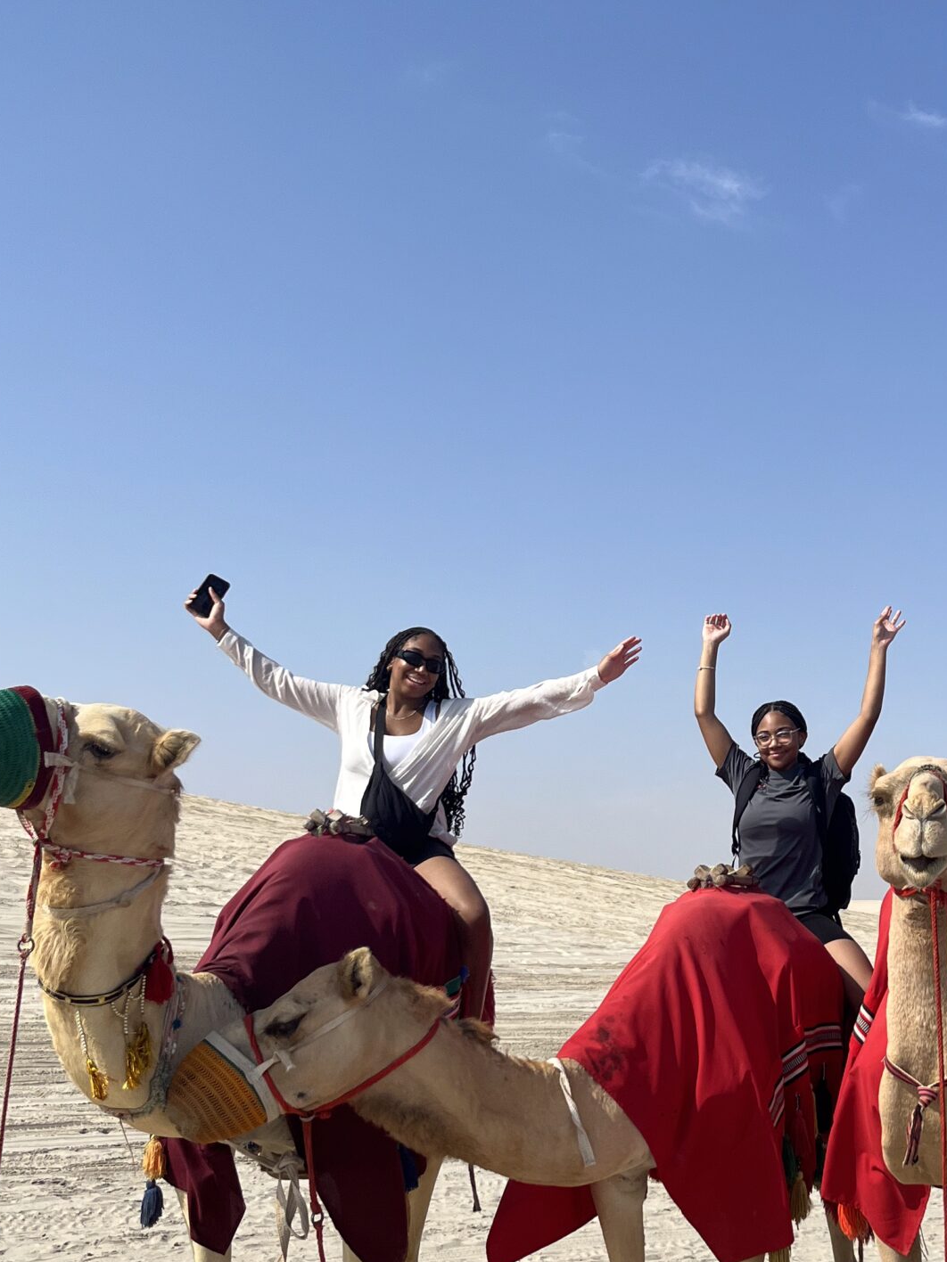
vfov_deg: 40.4
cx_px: 786
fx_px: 1714
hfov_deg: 30.0
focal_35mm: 47
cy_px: 656
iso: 50
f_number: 1.6
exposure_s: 1/5848
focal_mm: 5.1
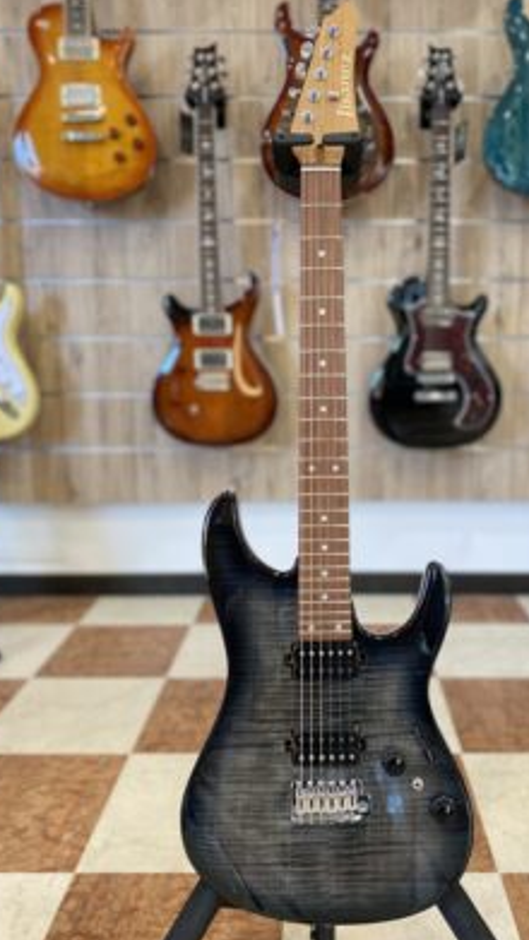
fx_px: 723
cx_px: 325
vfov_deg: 66.1
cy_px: 469
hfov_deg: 40.0
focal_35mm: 29
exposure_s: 1/100
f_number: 1.8
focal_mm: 4.25
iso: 125
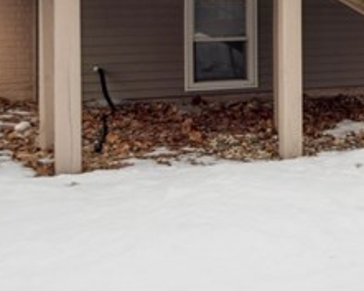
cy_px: 39
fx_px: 938
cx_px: 768
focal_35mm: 87
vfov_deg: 17.5
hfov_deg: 16.0
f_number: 10
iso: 400
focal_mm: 16
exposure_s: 1/400
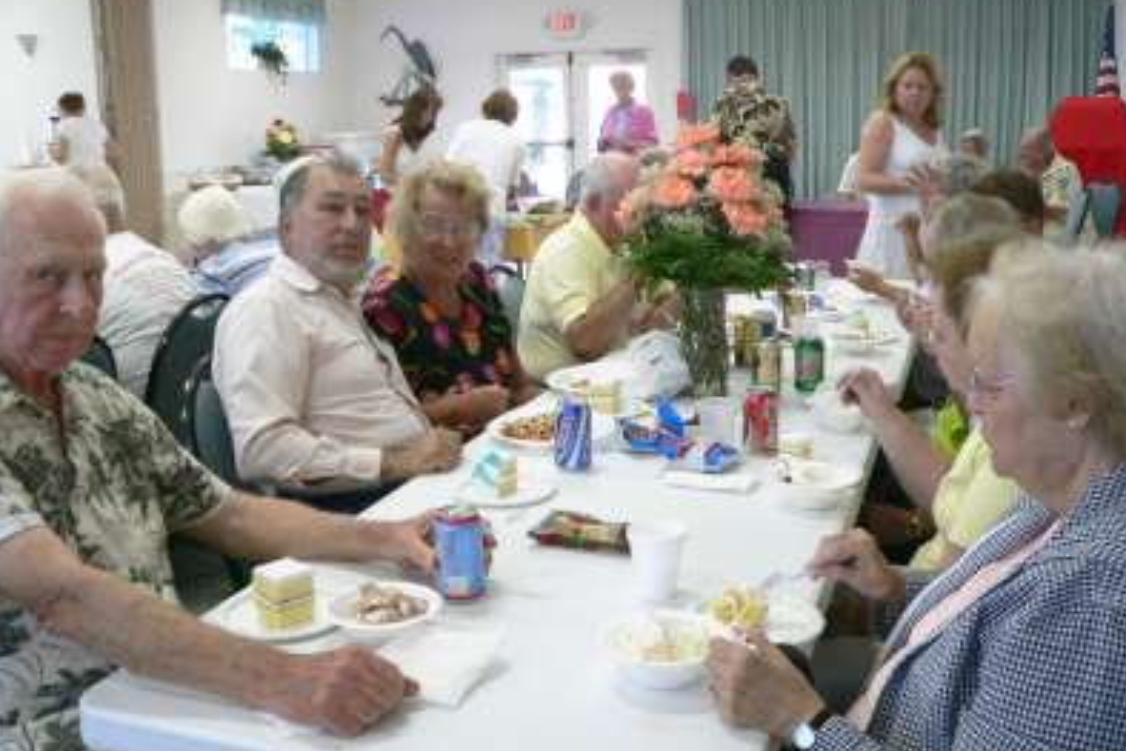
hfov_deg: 50.7
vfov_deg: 35.1
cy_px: 343
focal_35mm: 38
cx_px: 563
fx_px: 1189
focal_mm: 6
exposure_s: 1/40
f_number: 2.8
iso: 200
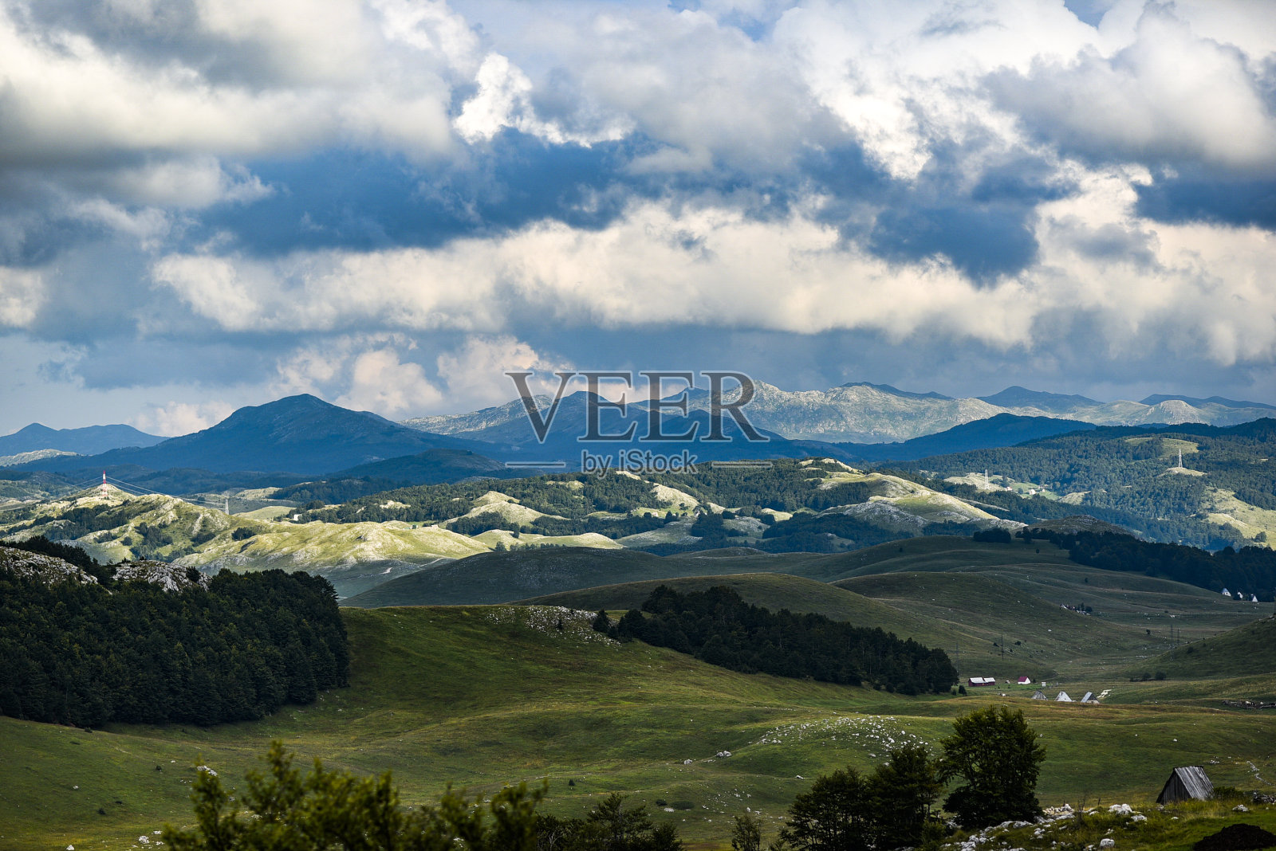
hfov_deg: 19.4
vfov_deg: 13.1
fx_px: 3723
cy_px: 426
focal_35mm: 105
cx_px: 638
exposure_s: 1/1000
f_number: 2.8
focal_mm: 105
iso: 64
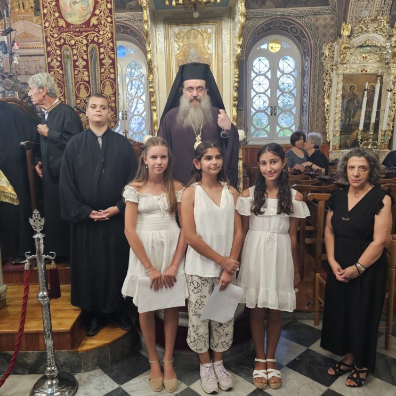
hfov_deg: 57.3
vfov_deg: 57.3
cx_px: 186
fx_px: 362
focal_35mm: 28
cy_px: 199
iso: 1000
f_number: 1.7
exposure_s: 1/100
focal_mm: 6.3
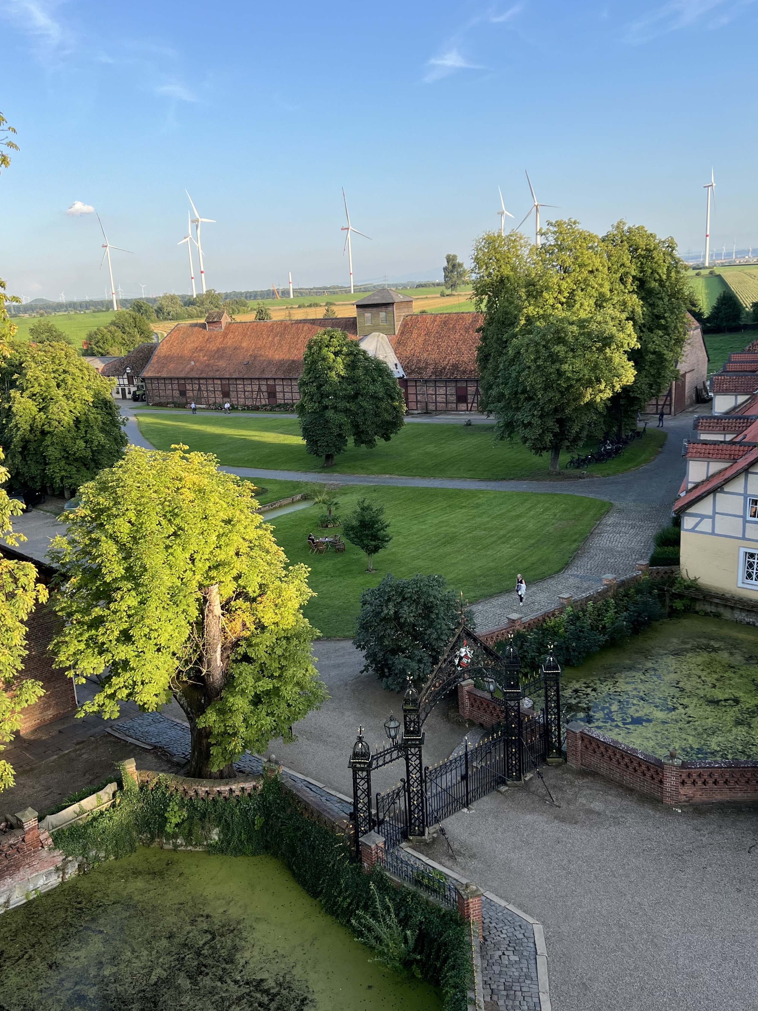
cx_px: 349
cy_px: 523
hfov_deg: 45.4
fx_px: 905
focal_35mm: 31
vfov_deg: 58.3
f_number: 1.5
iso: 50
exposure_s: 1/1196
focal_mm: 5.7
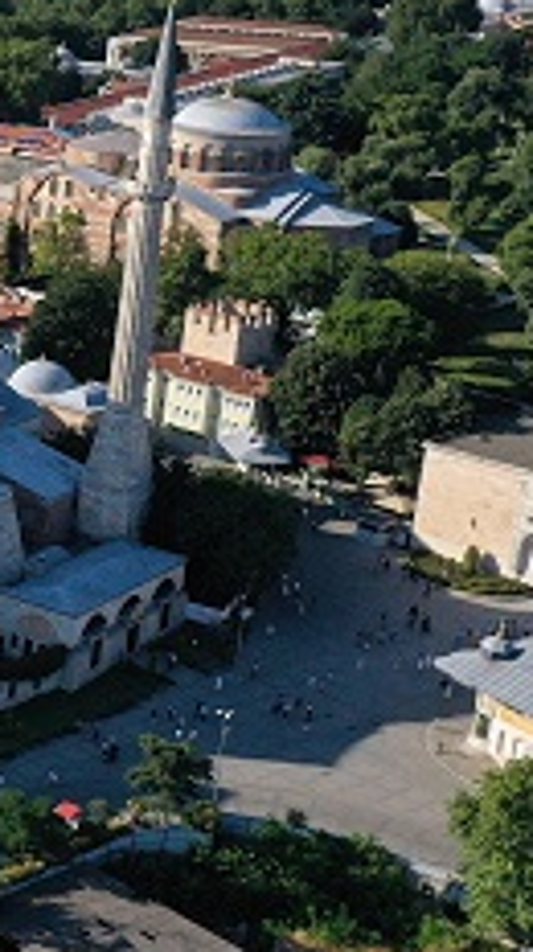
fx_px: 1915
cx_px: -619
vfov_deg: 27.9
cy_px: 439
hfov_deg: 13.1
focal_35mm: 76
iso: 400
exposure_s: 1/2000
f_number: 5.6
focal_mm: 10.26
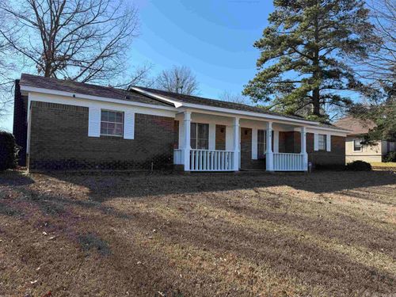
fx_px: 275
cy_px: 148
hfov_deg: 71.6
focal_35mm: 24
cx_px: 198
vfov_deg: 56.8
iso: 80
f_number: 1.78
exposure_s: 1/2169
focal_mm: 6.76
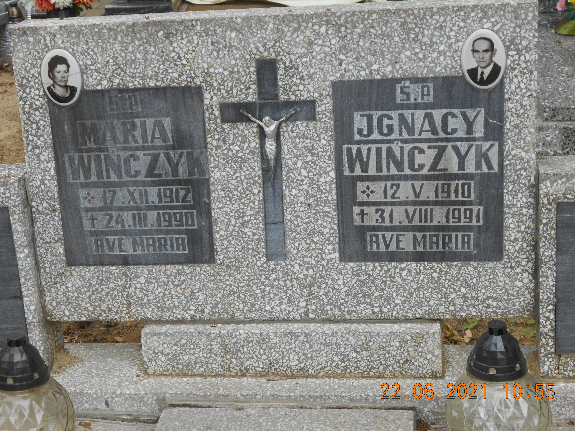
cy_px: 217
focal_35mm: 67
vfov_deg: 21.9
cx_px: 285
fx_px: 1113
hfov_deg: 29.0
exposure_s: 1/80
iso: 80
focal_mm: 11.6
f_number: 5.3
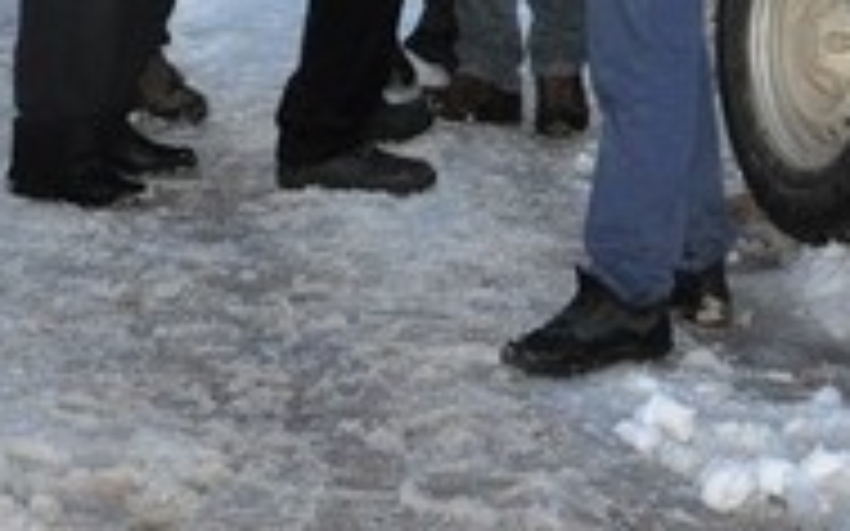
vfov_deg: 5.9
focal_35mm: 217
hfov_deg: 9.7
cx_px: 342
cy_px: -412
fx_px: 5025
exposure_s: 1/60
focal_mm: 40
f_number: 4.5
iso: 800
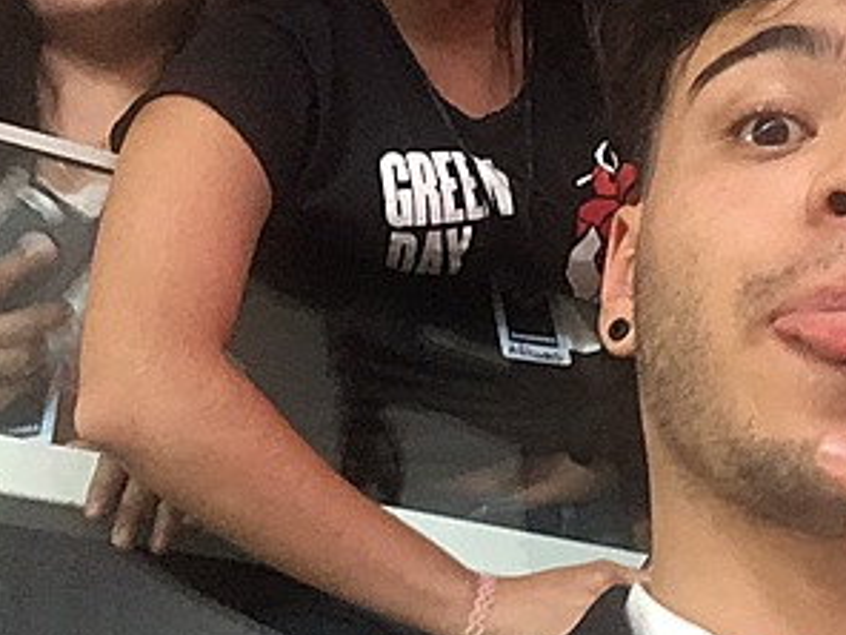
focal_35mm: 67
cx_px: 586
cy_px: 195
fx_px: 1637
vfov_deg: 21.8
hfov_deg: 28.7
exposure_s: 1/15
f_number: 2.4
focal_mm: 2.15
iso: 400
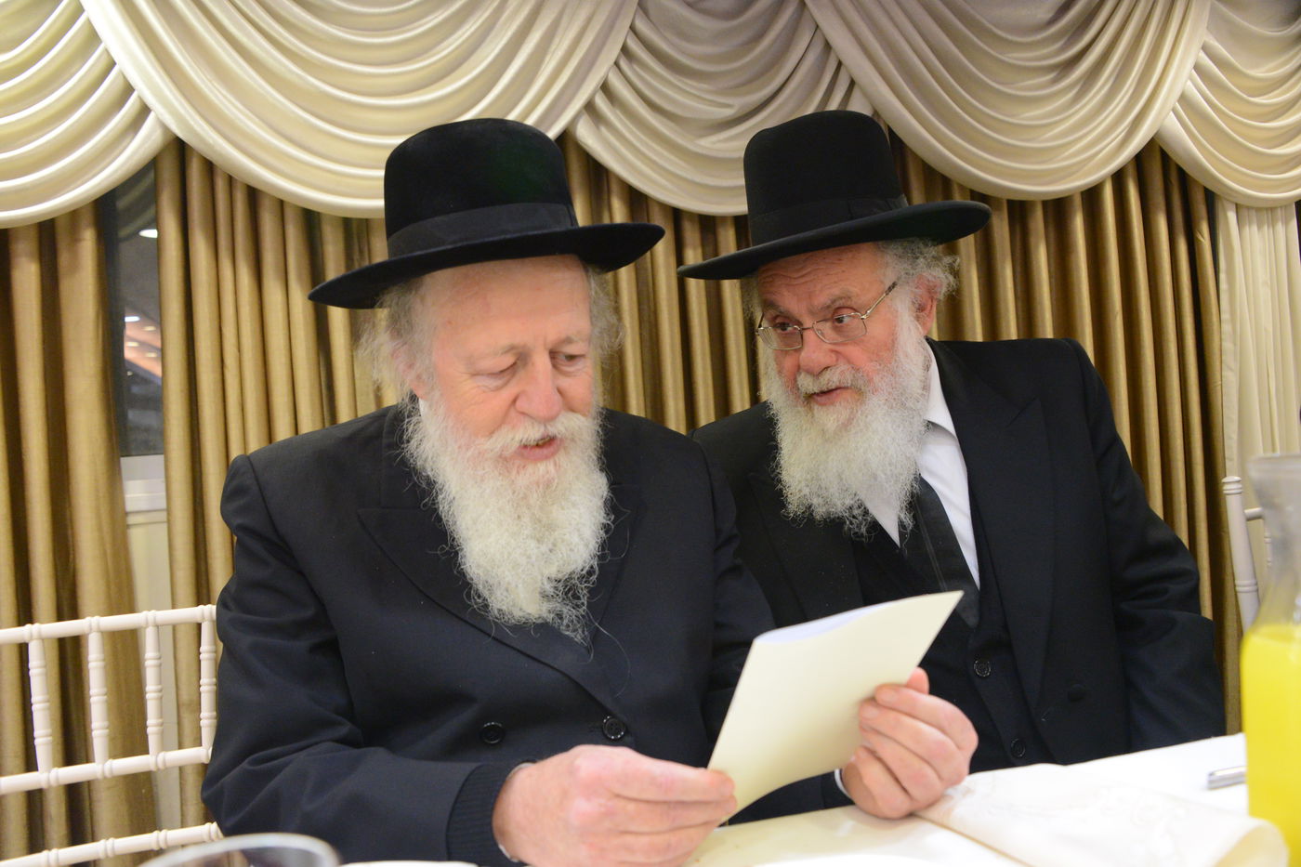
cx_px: 650
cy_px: 434
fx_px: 1156
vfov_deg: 41.1
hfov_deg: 58.7
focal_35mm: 32
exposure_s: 1/100
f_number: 5
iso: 4000
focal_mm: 32
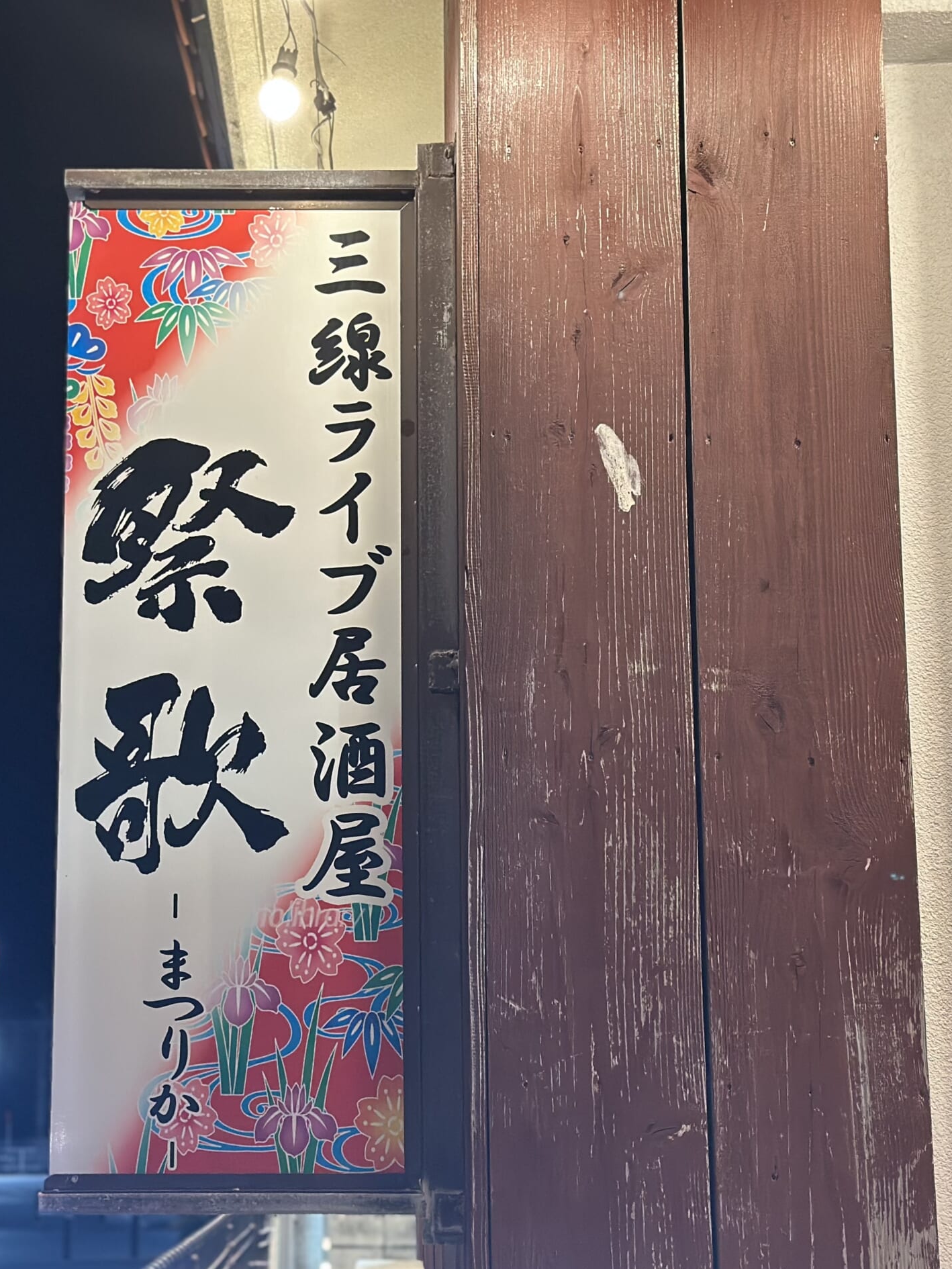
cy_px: 643
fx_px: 2383
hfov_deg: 22.5
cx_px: 309
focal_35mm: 65
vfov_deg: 29.8
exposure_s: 1/40
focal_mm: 6.86
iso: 250
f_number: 1.78
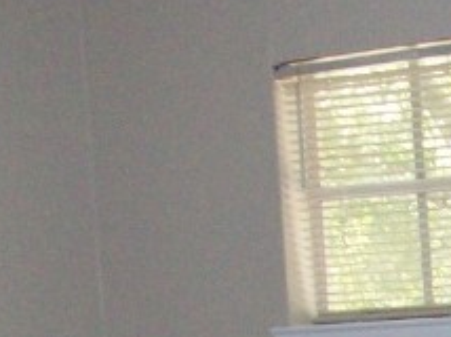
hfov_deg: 11.0
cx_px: 921
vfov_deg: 8.7
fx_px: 2121
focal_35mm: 163
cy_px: 604
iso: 160
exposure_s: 1/60
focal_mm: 5.7
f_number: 2.8
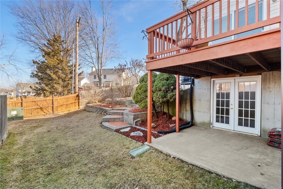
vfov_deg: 73.7
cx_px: 142
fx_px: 126
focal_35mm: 16
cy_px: 94
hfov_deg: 96.7
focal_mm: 8
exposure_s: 1/25
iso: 400
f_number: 8
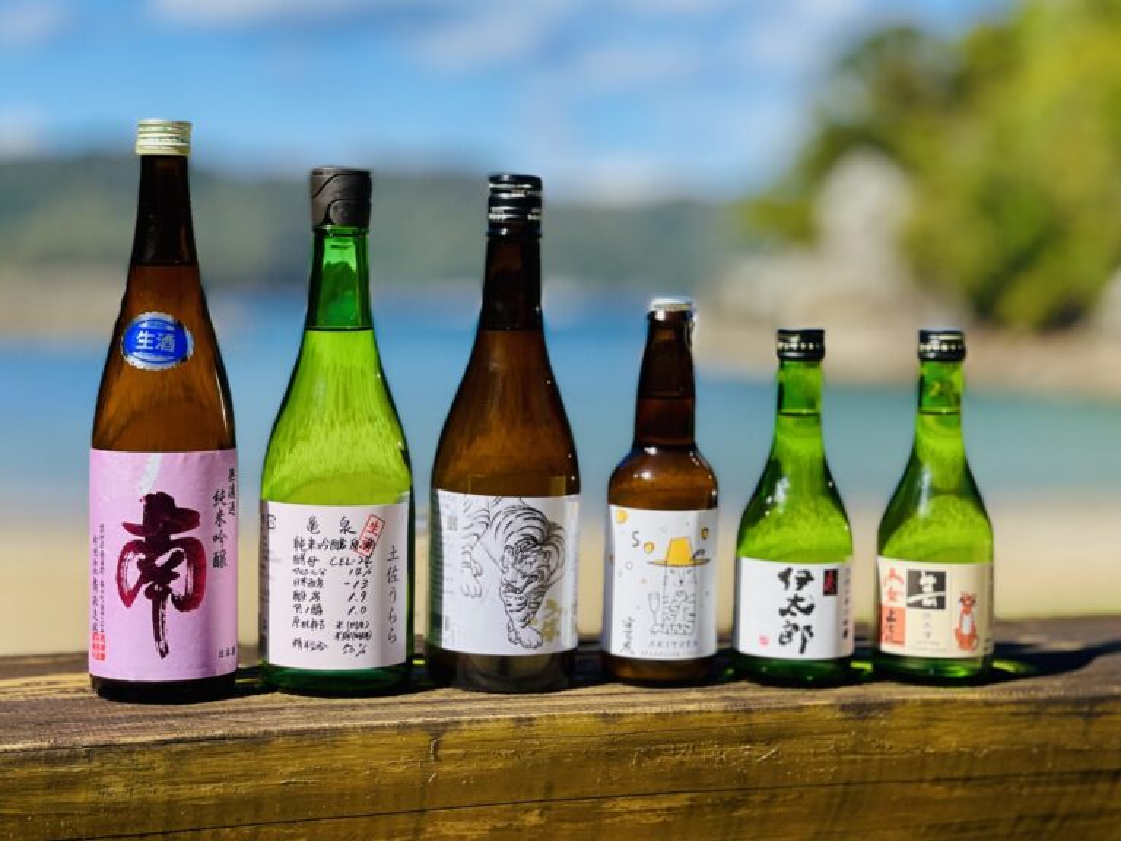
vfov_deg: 22.9
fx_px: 2073
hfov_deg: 30.3
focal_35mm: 64
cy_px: 420
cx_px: 560
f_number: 2.2
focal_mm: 7.5
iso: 32
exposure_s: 1/1647
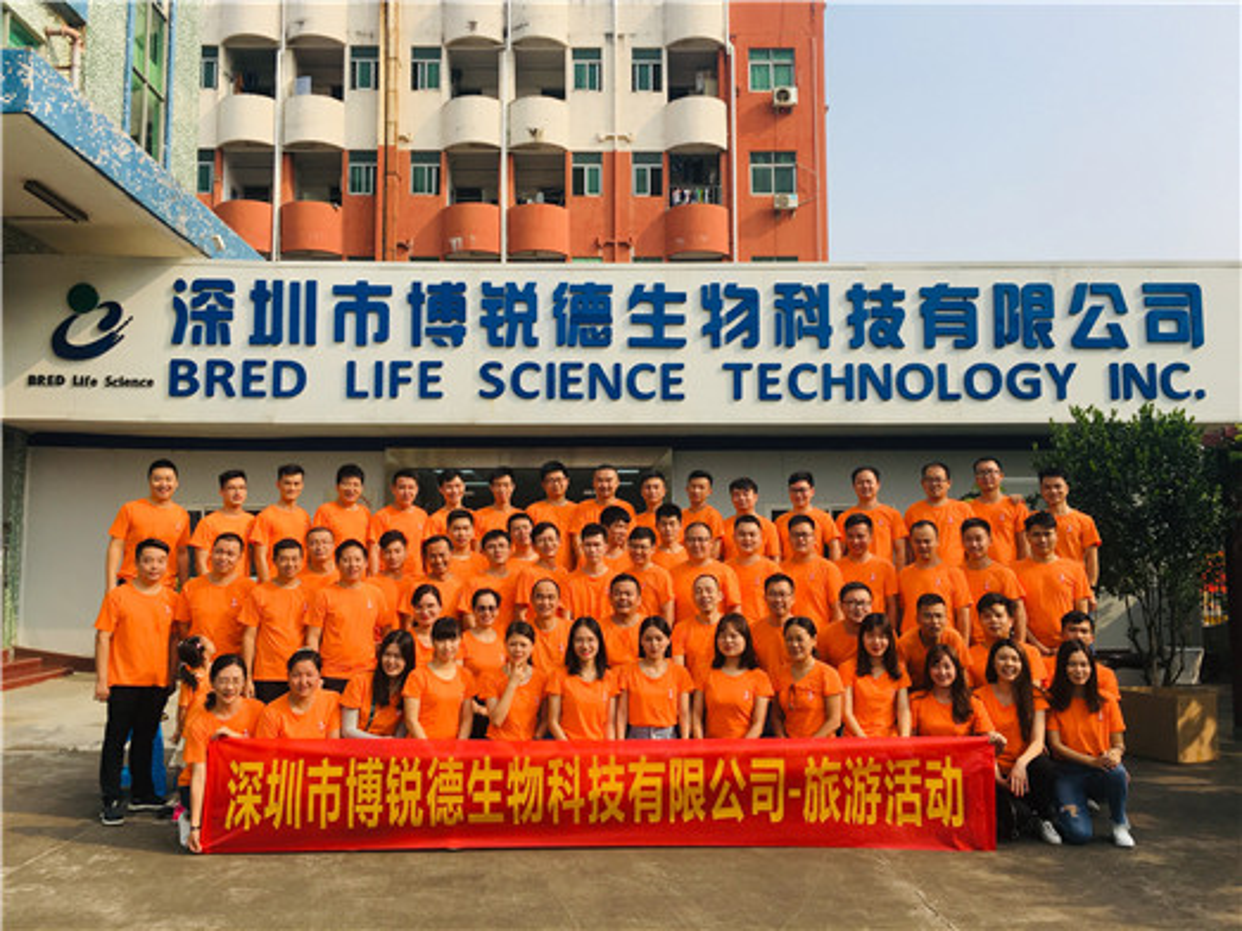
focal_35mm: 29
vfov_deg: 48.2
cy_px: 466
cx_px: 621
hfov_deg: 61.7
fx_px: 1040
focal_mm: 4.15
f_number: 2.2
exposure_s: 1/1221
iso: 25
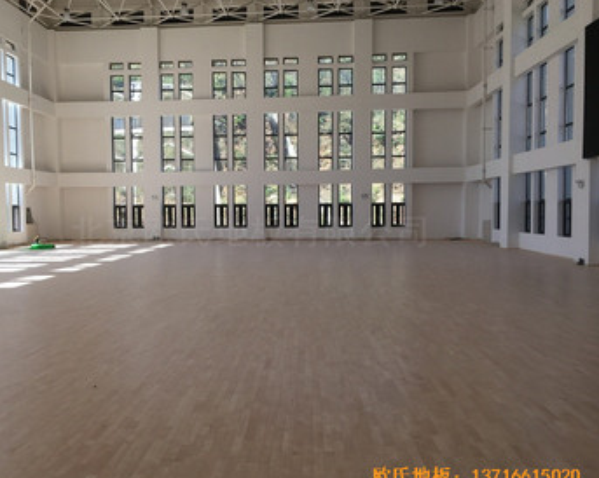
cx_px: 251
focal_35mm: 33
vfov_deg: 44.5
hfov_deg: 54.0
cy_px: 244
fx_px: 585
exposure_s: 1/212
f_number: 2.2
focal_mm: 4.15
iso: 25
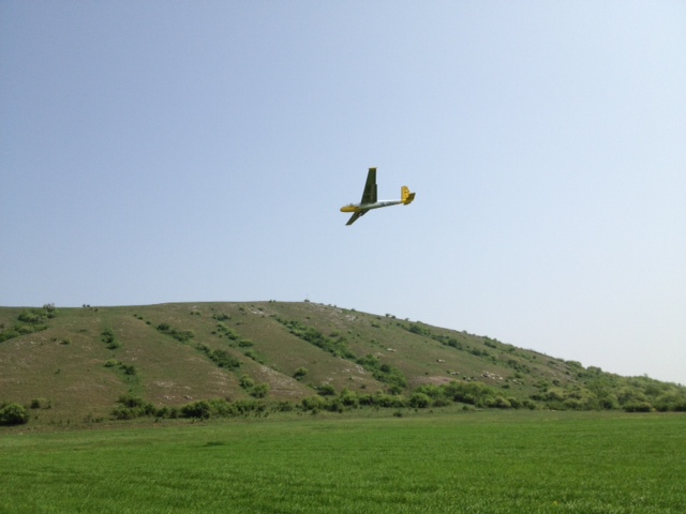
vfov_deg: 40.7
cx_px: 343
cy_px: 257
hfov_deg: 52.6
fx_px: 694
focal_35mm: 35
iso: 50
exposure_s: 1/2632
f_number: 2.4
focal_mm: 4.28
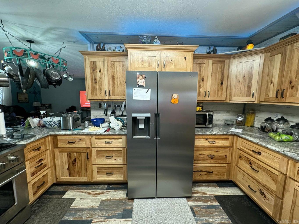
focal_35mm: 14
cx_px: 150
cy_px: 112
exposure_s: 1/60
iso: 250
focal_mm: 2.22
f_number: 2.2
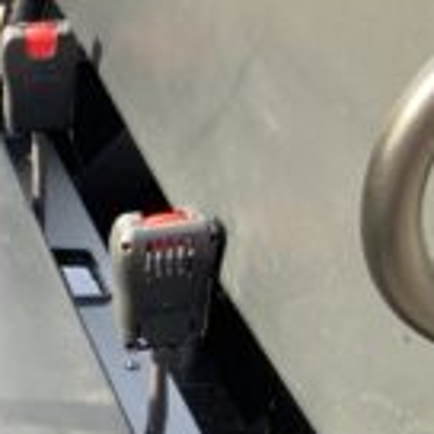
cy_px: 610
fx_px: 1716
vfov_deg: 13.7
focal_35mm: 121
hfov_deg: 13.5
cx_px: -246
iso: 32
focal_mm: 3
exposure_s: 1/122
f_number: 1.8
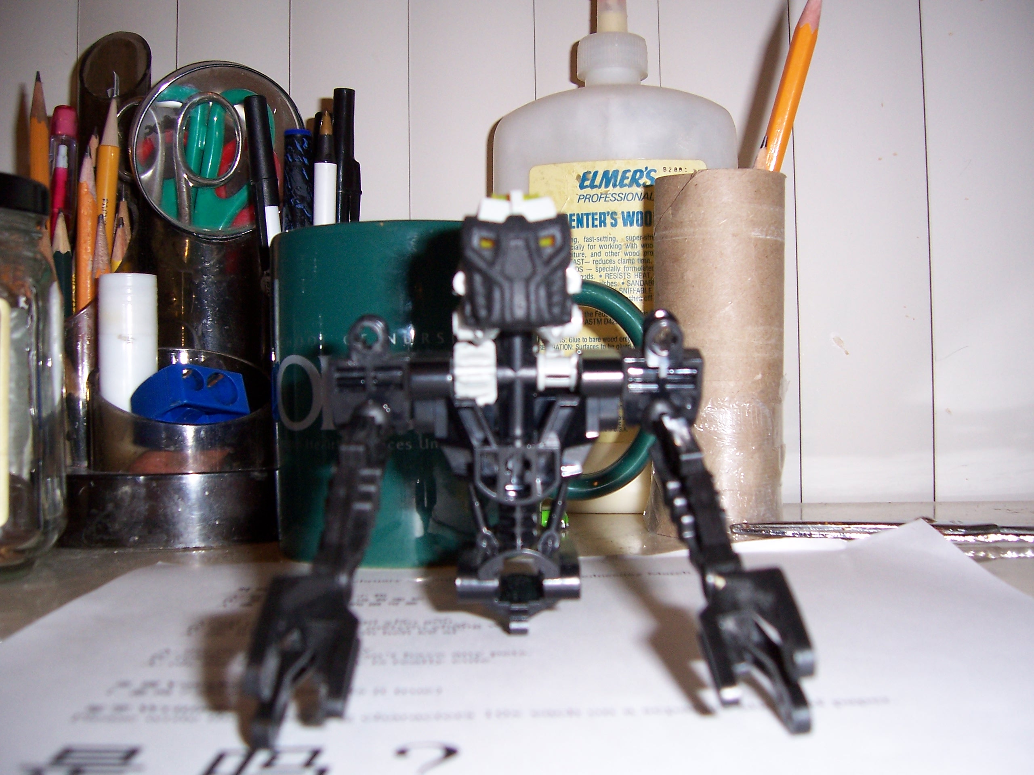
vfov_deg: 39.7
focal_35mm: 36
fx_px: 1075
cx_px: 517
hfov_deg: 51.4
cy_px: 388
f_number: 3
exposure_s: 1/60
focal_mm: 6
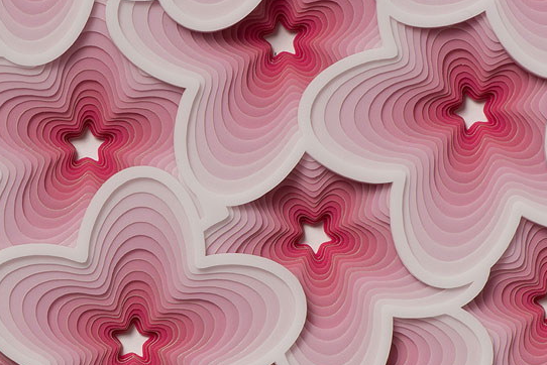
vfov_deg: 4.4
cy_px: 206
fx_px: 4713
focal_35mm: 310
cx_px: 119
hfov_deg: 6.6
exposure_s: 1/160
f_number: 18
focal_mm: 105
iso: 64
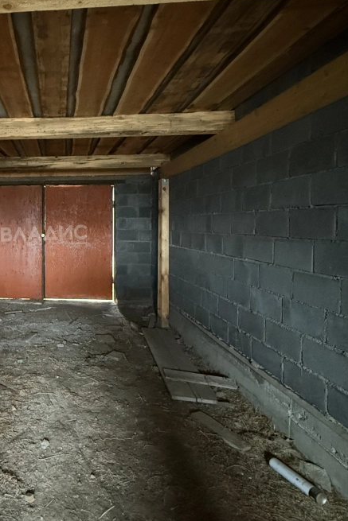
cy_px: 233
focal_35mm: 24
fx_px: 348
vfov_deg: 73.5
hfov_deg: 47.3
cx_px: 29
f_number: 2.2
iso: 1600
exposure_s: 1/30
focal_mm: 2.22
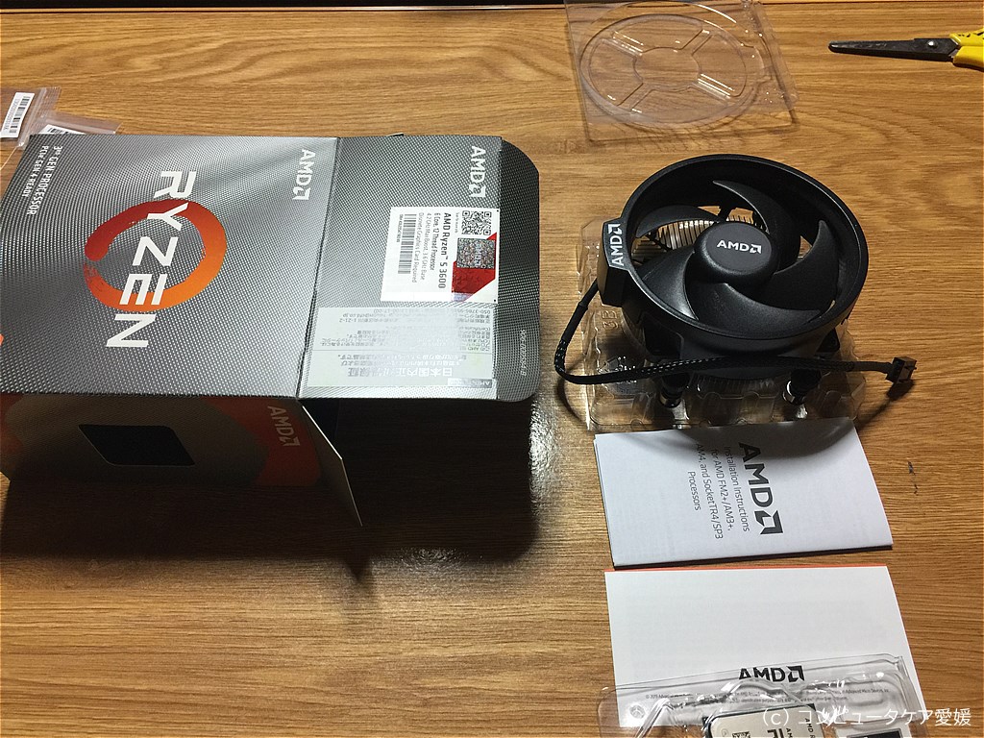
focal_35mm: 29
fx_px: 824
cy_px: 369
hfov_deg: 61.7
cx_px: 492
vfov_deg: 48.2
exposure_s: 1/15
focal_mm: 4.15
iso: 50
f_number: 2.2
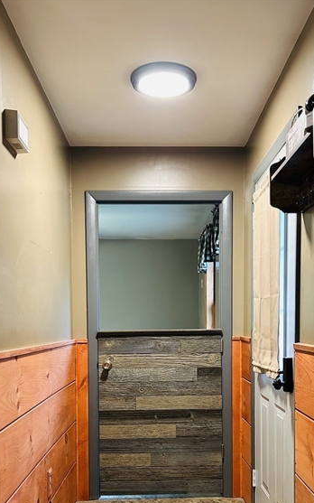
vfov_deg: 50.5
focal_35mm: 38
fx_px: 520
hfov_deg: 33.5
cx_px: 176
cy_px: 341
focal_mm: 5.7
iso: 400
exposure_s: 1/60
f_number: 1.5
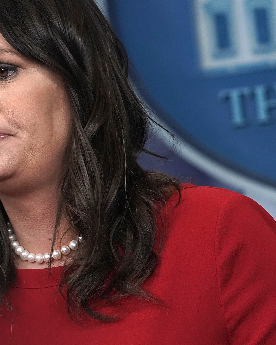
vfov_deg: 3.0
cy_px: 158
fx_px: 6677
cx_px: 139
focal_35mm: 654
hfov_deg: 2.4
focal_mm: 400
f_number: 8
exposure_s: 1/320
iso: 3200
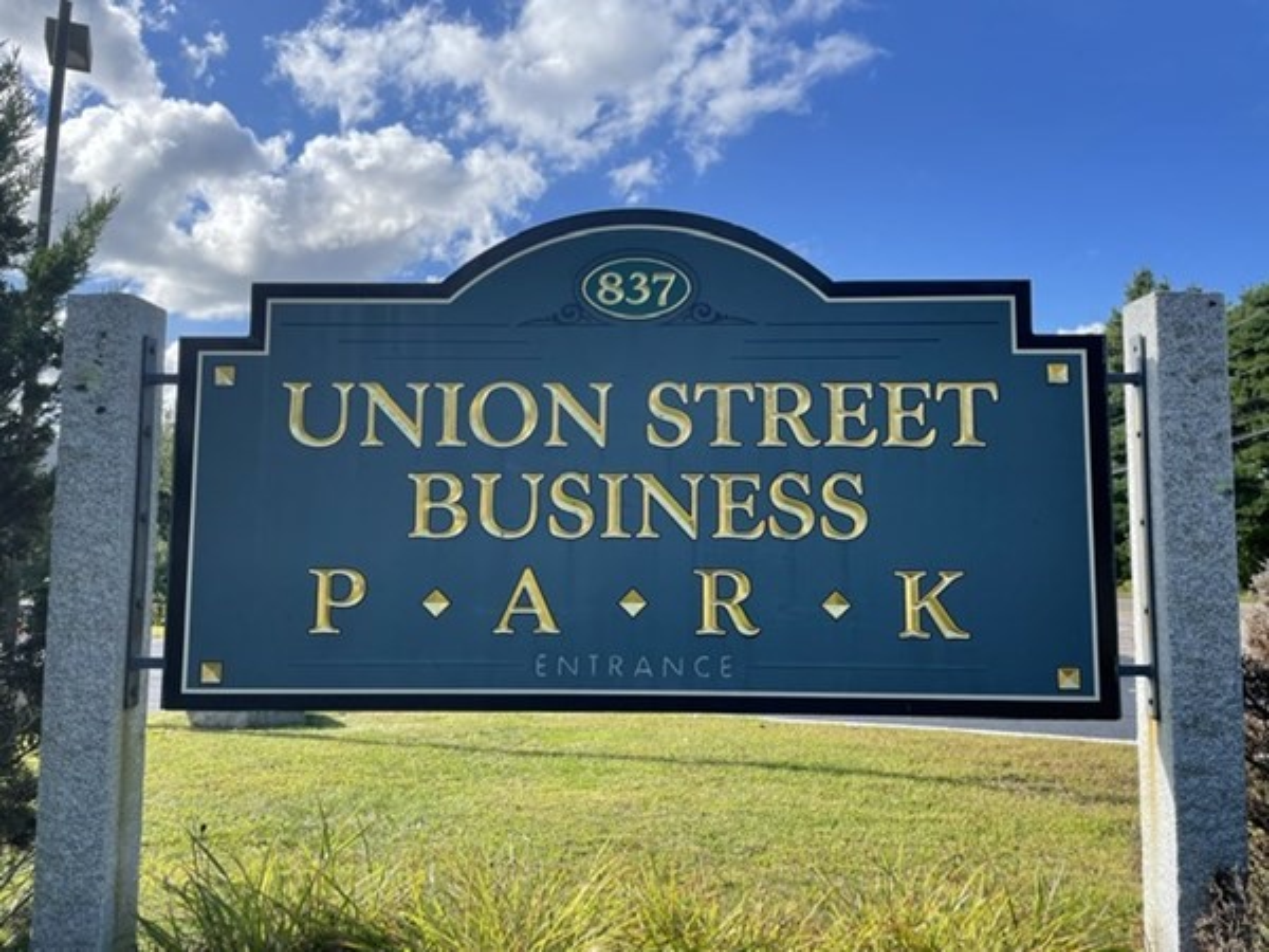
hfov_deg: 67.3
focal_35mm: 26
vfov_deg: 53.1
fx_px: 953
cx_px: 634
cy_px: 476
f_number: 1.6
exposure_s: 1/1825
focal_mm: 4.2
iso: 32
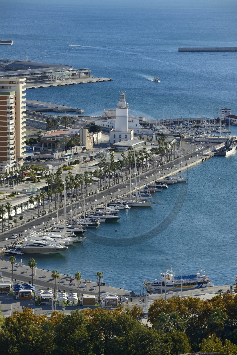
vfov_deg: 14.7
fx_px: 1384
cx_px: 118
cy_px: 178
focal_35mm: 140
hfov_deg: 9.8
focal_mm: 140
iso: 200
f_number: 9
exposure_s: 1/320
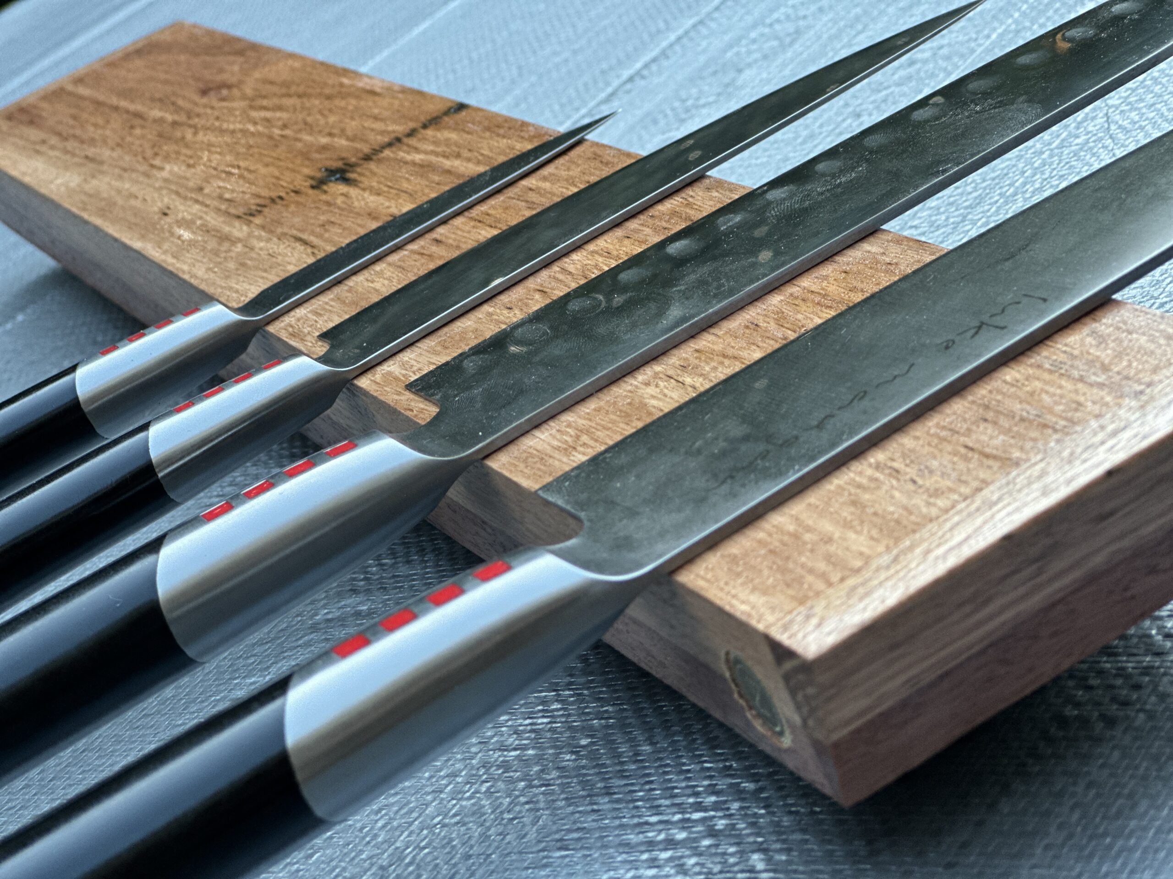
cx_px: 586
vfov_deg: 19.1
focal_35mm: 77
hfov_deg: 25.3
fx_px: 2609
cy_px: 440
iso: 250
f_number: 2.8
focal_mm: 9
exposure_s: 1/121
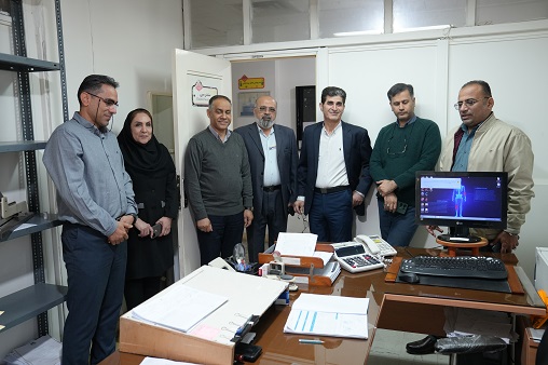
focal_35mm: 30
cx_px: 274
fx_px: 456
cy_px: 182
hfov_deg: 62.0
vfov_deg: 43.6
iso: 2000
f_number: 4
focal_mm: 30
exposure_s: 1/160
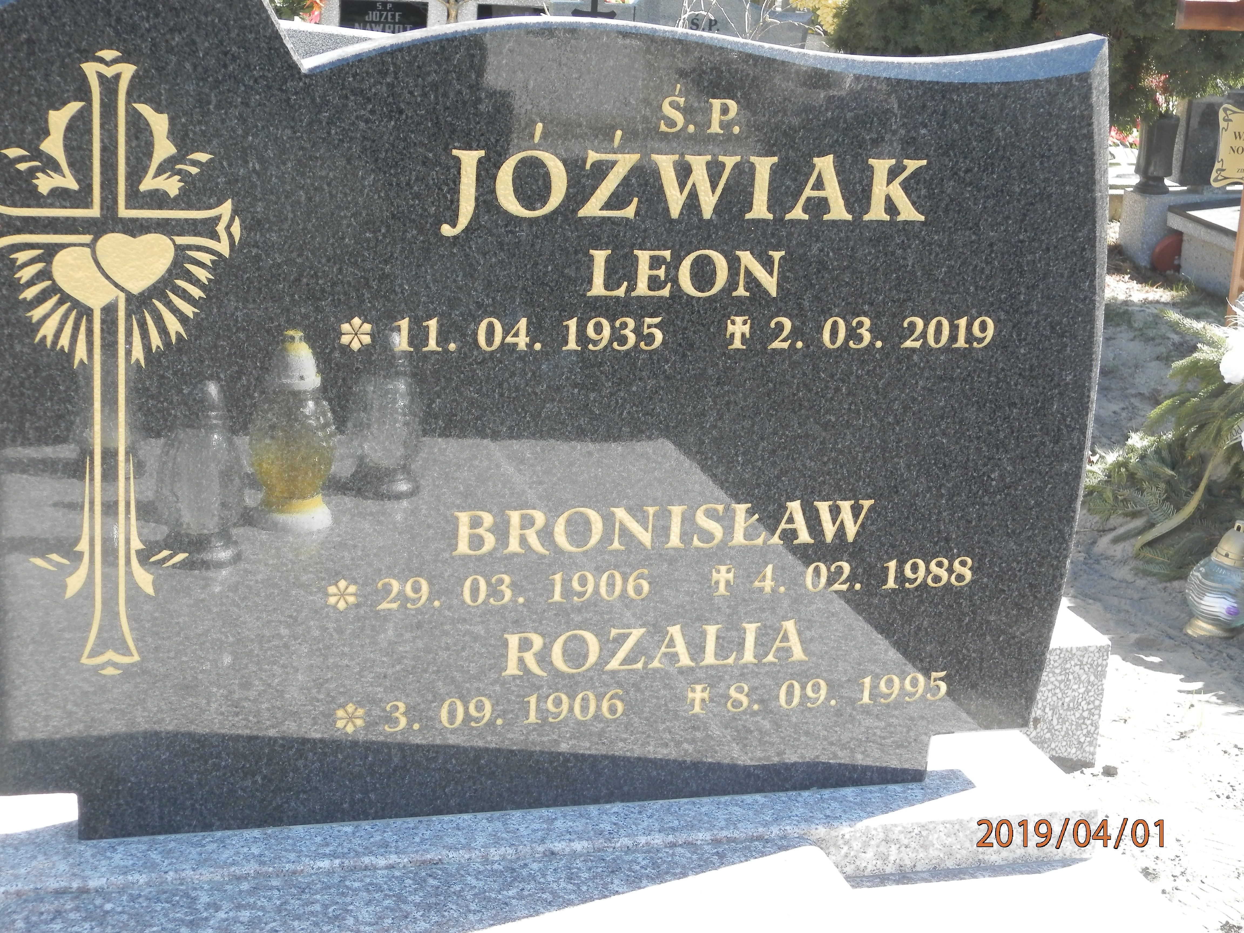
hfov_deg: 34.9
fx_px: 1977
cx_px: 622
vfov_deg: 26.6
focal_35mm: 55
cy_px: 466
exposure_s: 1/125
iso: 125
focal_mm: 9.9
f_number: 3.8
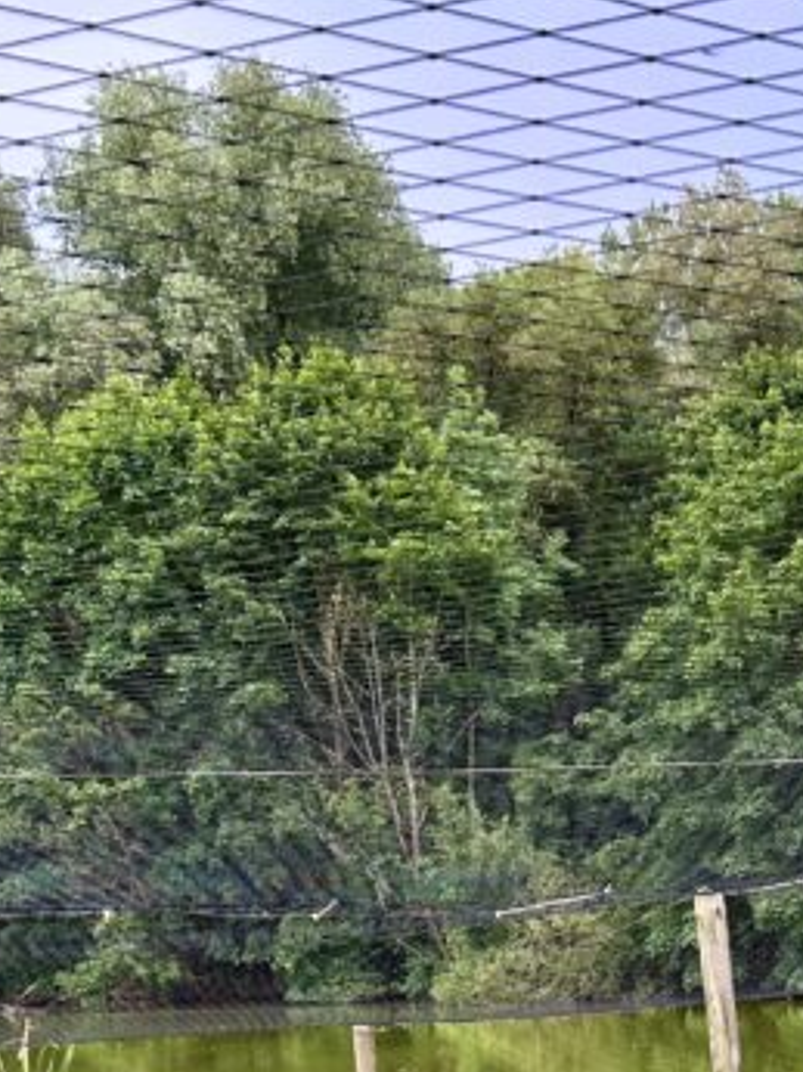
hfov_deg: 18.4
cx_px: 893
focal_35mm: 77
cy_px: 1323
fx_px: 2385
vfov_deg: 23.0
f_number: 1.5
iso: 40
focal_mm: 5.7
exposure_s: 1/190
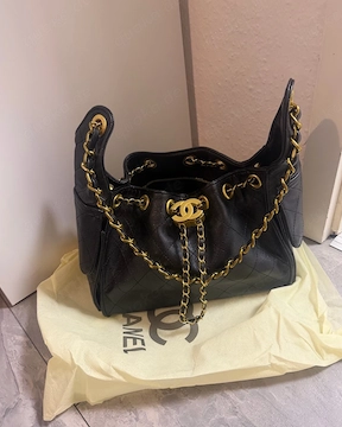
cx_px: 173
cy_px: 218
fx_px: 329
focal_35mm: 26
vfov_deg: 66.0
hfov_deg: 54.9
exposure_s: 1/50
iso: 250
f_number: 1.78
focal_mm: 6.76
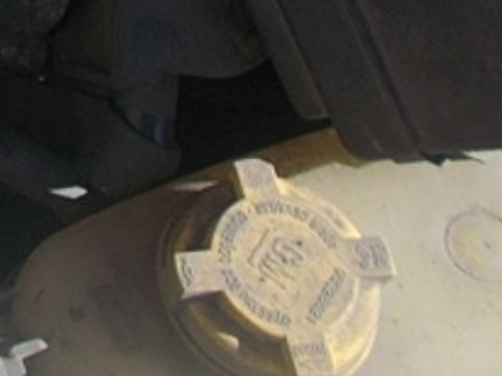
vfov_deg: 11.5
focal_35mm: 115
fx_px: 1667
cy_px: -386
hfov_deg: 14.6
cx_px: -450
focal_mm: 4.6
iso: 80
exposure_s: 1/80
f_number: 8
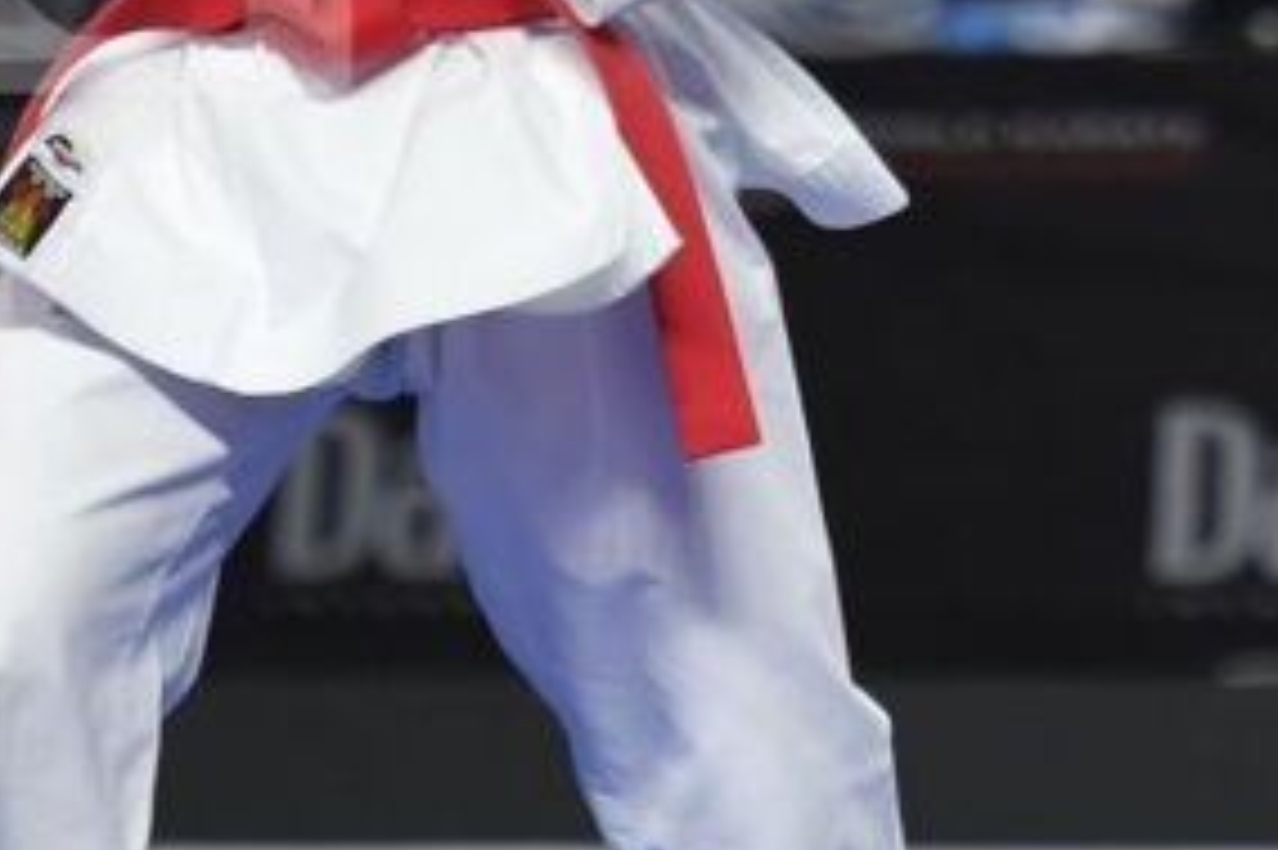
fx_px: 30369
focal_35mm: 856
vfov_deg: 1.6
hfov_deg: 2.4
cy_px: -315
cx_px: 1458
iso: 800
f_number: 2.8
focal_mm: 135
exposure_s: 1/800
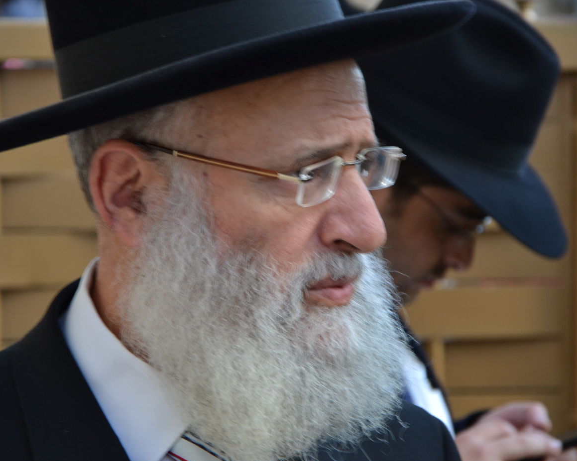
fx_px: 3049
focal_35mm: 179
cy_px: 230
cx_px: 284
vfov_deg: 8.7
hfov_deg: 10.8
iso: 500
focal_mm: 105
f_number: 5.6
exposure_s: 1/60
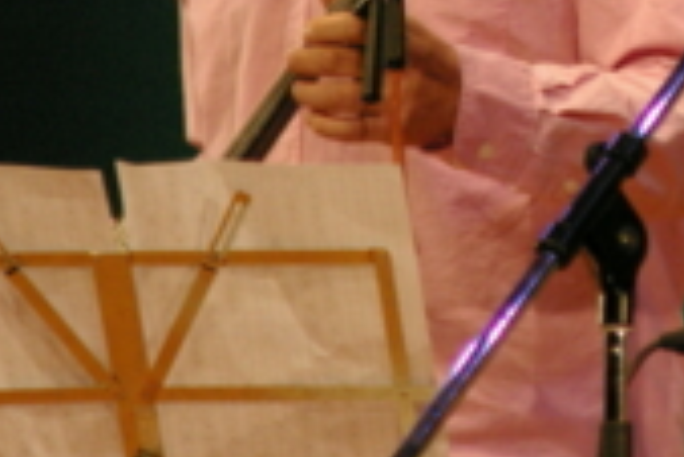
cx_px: 676
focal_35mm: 930
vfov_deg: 1.5
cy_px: -188
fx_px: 17685
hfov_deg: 2.2
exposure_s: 1/250
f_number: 5.6
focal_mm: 210
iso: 1600
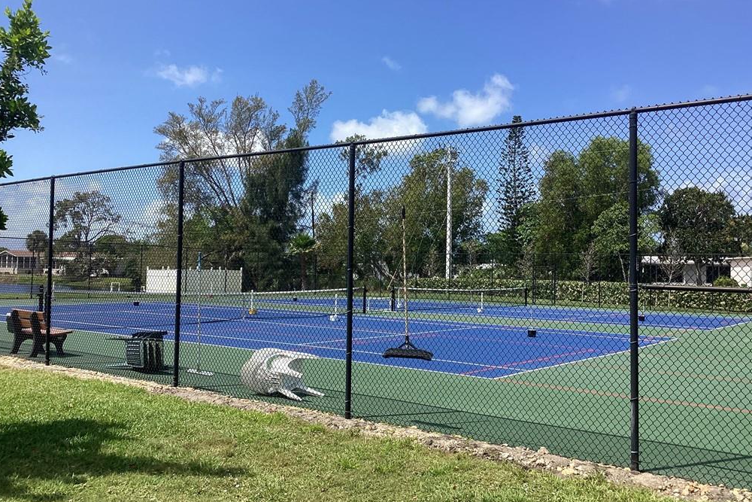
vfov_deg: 40.0
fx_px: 689
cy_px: 251
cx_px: 381
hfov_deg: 57.2
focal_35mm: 33
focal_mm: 3.3
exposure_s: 1/1359
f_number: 2.4
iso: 25
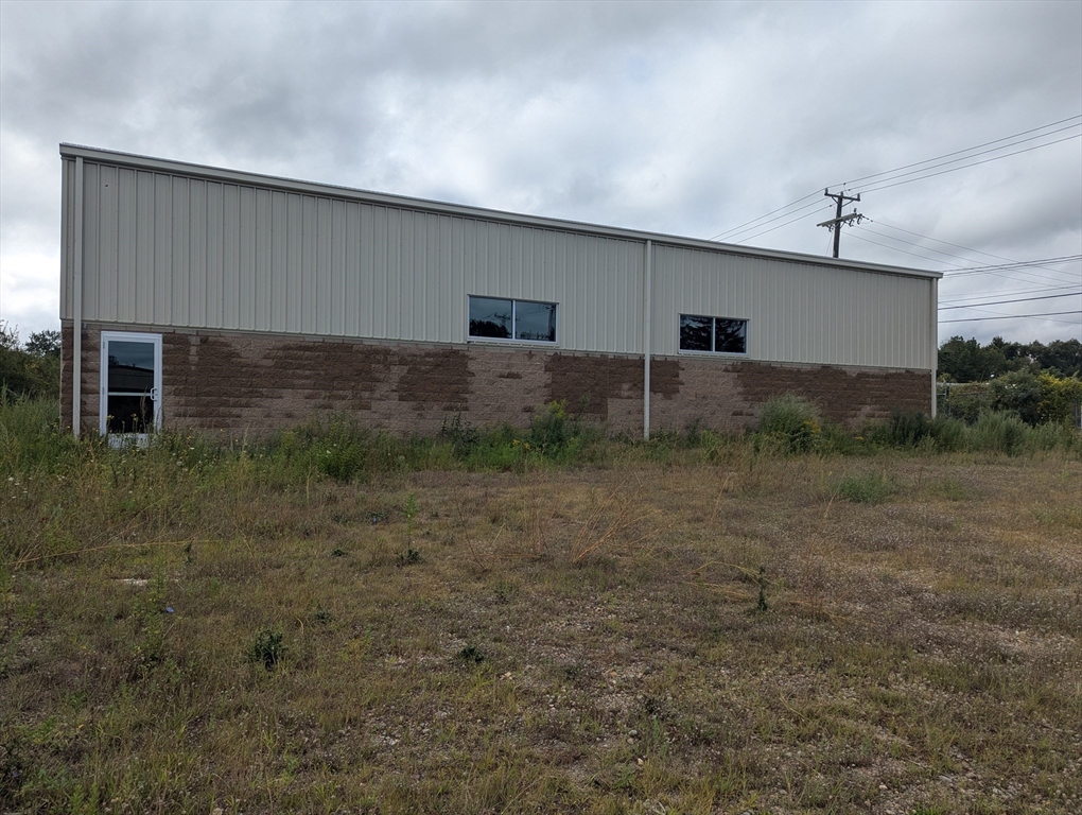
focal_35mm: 24
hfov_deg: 71.5
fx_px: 751
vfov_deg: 56.9
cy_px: 408
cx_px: 541
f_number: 1.85
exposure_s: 1/2262
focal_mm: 6.81
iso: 42
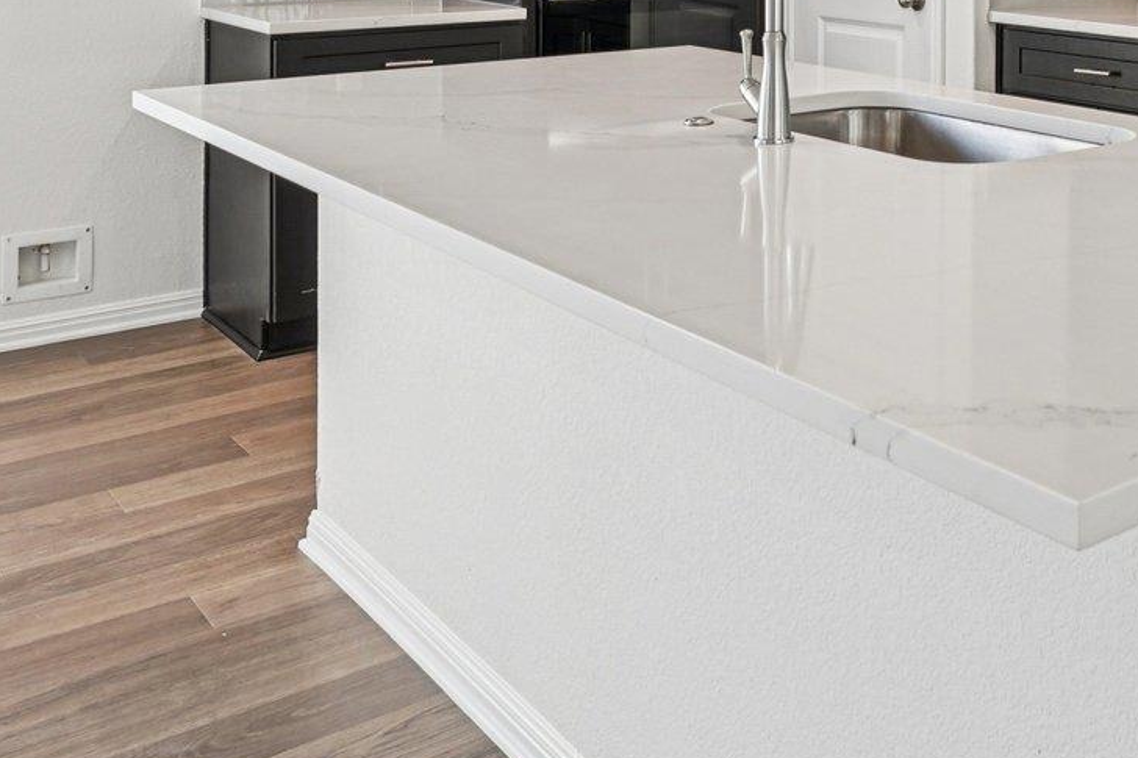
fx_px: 1449
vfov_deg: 26.7
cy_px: -104
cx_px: 1047
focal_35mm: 46
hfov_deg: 39.4
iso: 400
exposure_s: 1/30
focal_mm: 16.3
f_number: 8
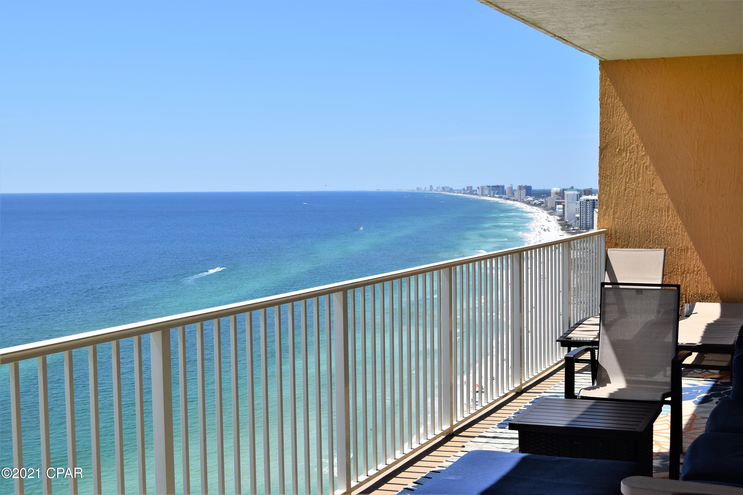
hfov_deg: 41.1
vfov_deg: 28.1
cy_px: 248
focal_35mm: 48
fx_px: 991
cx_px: 372
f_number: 11
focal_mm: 32
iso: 200
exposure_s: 1/500
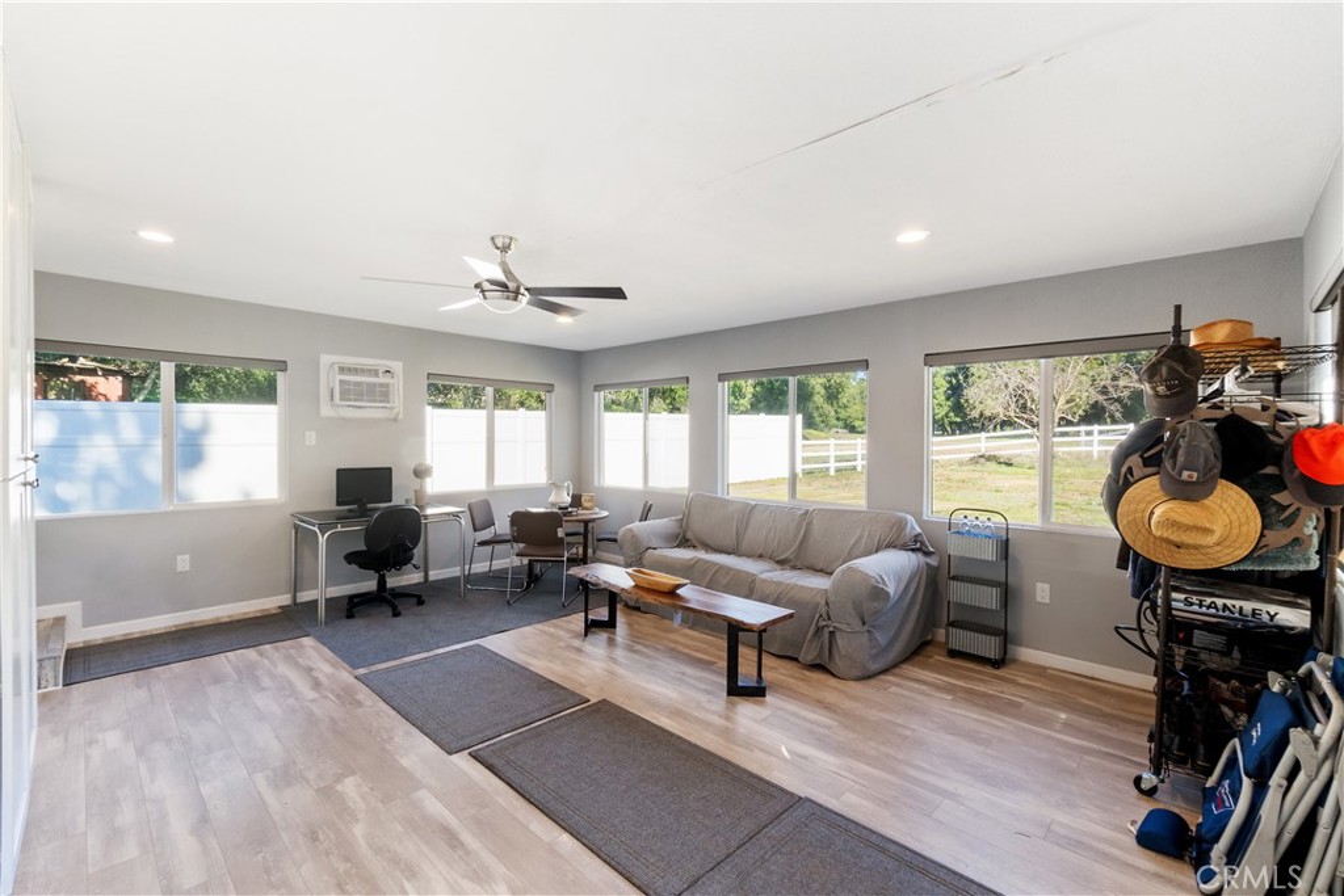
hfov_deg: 100.4
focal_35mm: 15
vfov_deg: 77.3
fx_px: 560
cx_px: 672
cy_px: 448
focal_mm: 10
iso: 640
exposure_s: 1/8
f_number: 13
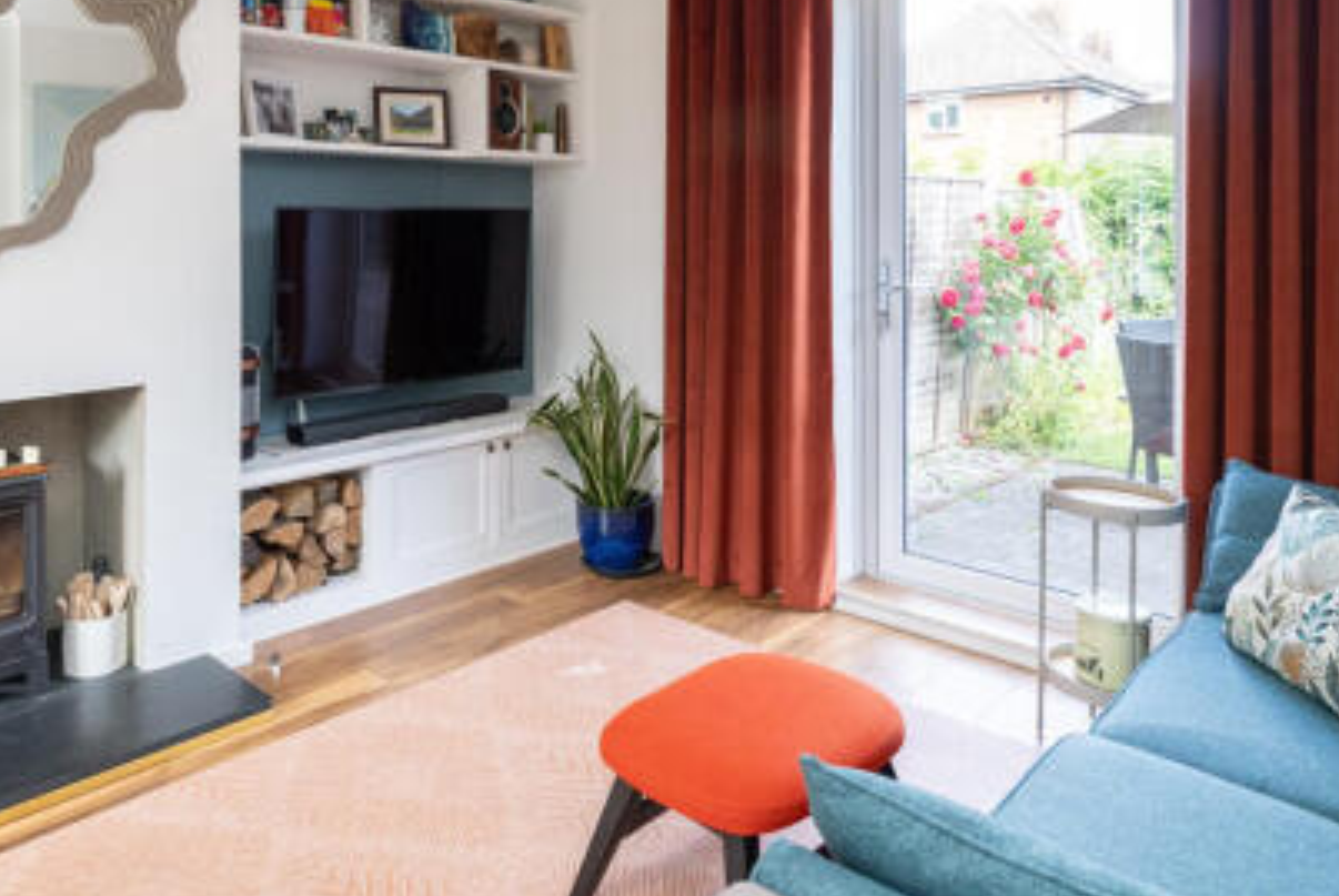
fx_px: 998
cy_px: 248
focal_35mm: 27
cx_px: 550
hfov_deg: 67.2
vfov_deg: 46.9
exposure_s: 1/100
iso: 1250
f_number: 7.1
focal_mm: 16.5
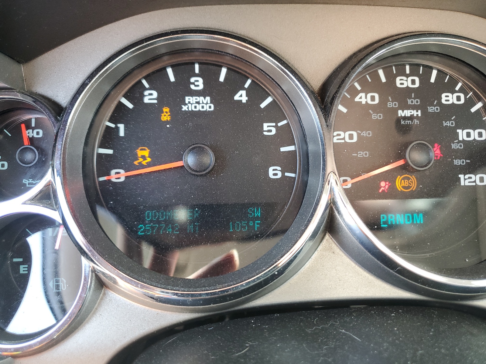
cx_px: 243
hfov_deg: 67.3
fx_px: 365
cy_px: 182
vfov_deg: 53.1
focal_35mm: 26
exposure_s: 1/50
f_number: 1.5
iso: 88
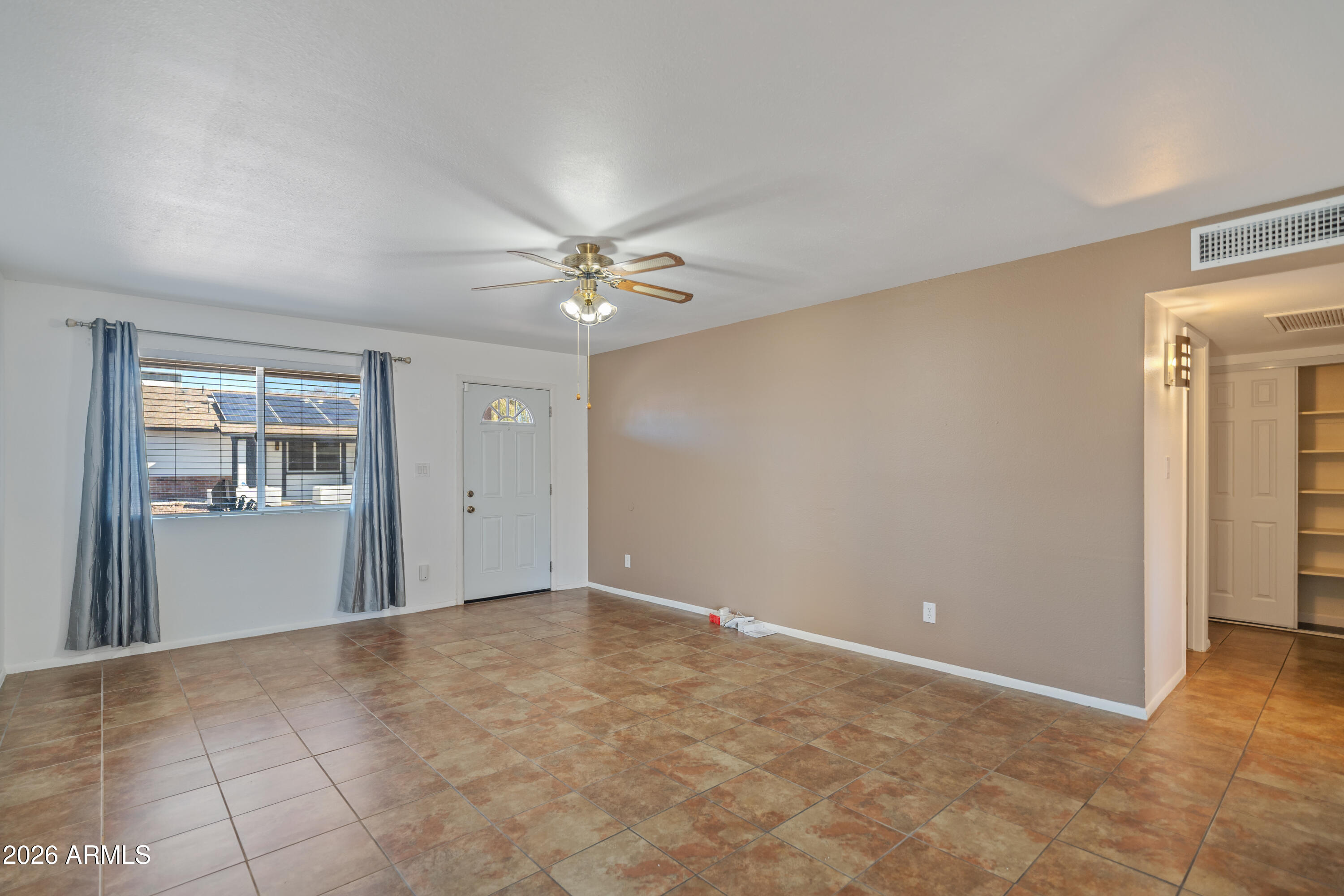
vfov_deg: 73.7
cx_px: 672
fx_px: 597
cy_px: 448
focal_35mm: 16
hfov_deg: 96.7
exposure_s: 1/30
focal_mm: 16
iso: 400
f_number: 2
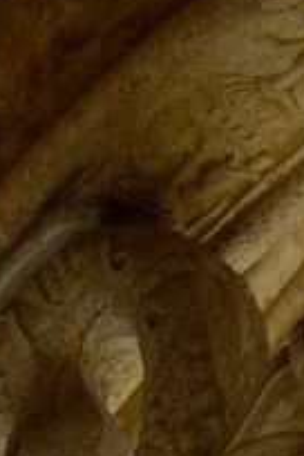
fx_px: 3470
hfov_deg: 5.0
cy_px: 1755
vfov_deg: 6.3
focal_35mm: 274
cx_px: 57
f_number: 18
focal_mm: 35
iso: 200
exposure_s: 1/100
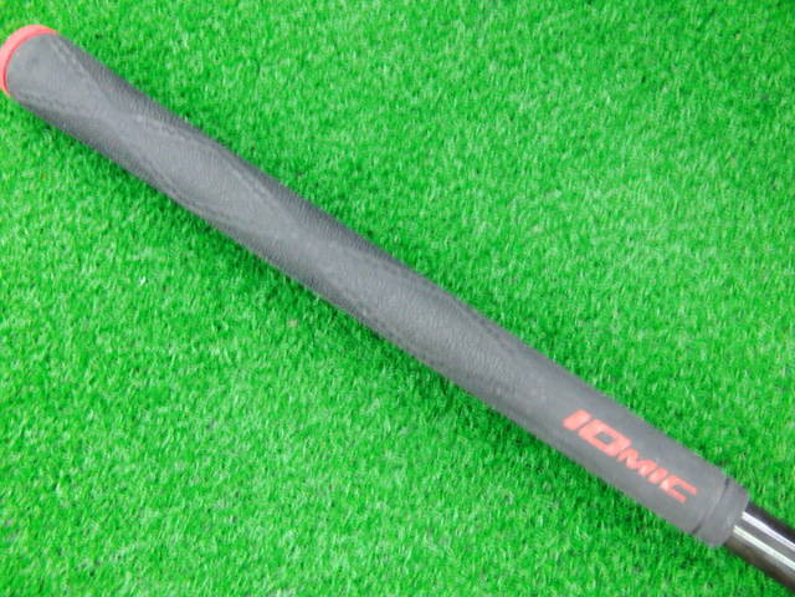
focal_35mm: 37
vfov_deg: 38.7
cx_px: 398
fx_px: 850
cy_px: 298
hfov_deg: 50.1
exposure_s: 1/15
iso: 400
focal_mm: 6.42
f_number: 3.6
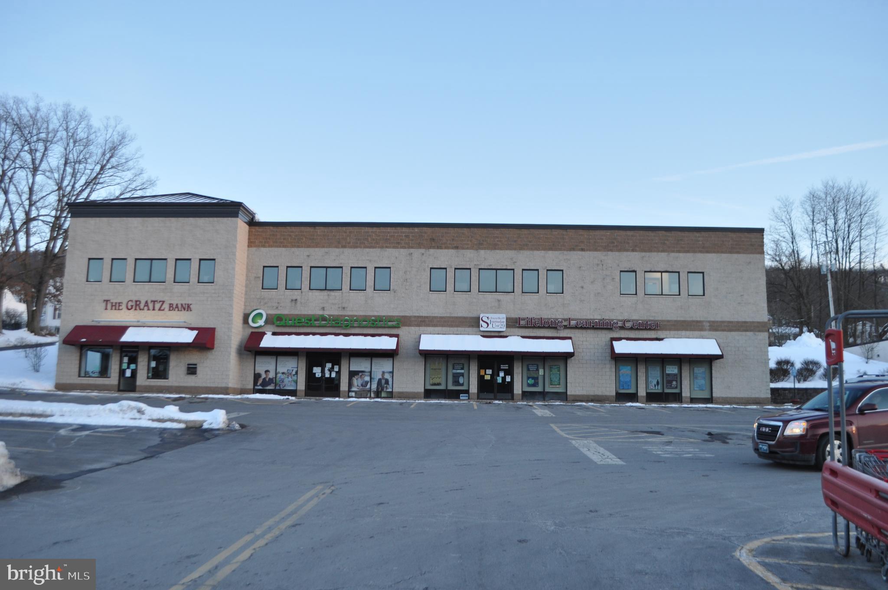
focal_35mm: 30
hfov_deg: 62.0
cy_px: 295
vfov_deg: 43.5
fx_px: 739
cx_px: 444
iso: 280
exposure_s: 1/125
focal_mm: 20
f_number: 5.6
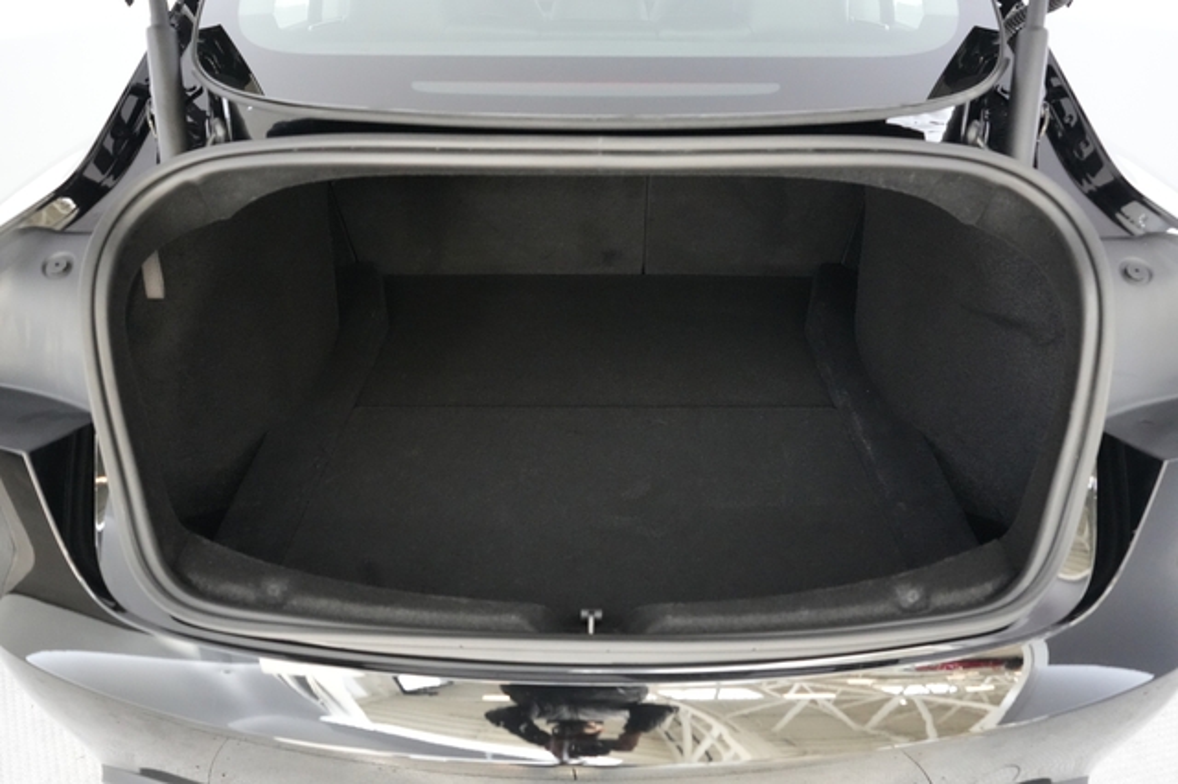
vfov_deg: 46.4
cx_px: 589
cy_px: 392
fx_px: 916
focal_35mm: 28
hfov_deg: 65.5
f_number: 2.8
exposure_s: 1/160
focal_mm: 28
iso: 10000
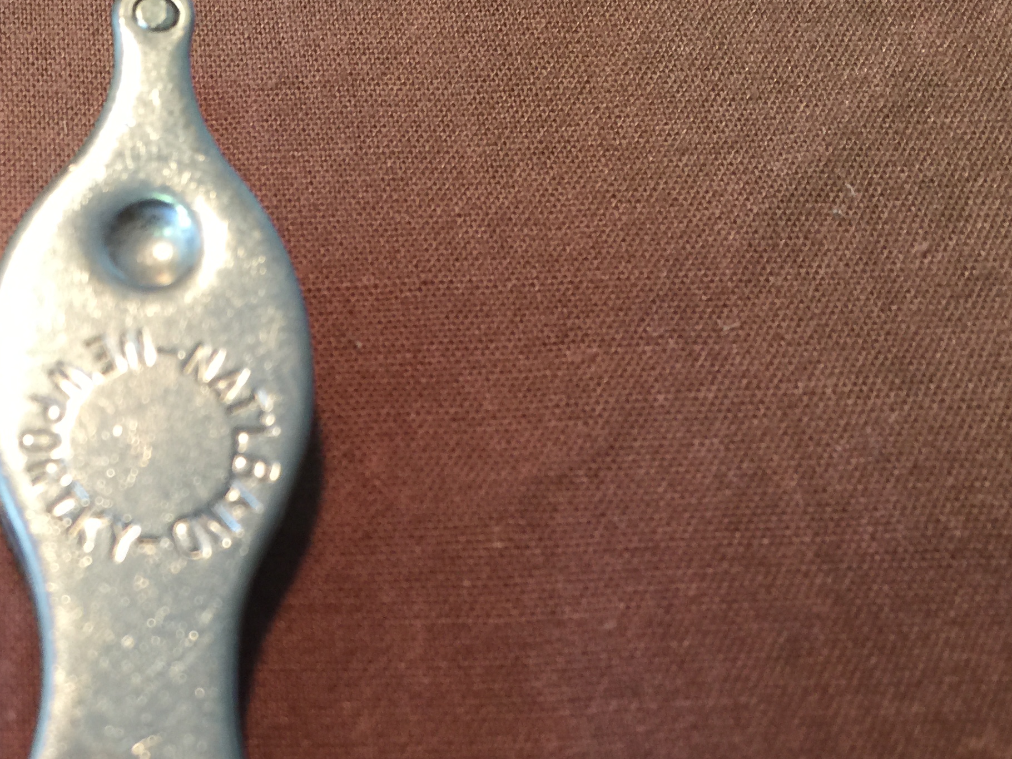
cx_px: 160
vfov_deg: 27.7
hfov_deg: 35.3
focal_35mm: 52
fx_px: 1520
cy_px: 549
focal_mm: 4.15
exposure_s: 1/15
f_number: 2.2
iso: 50
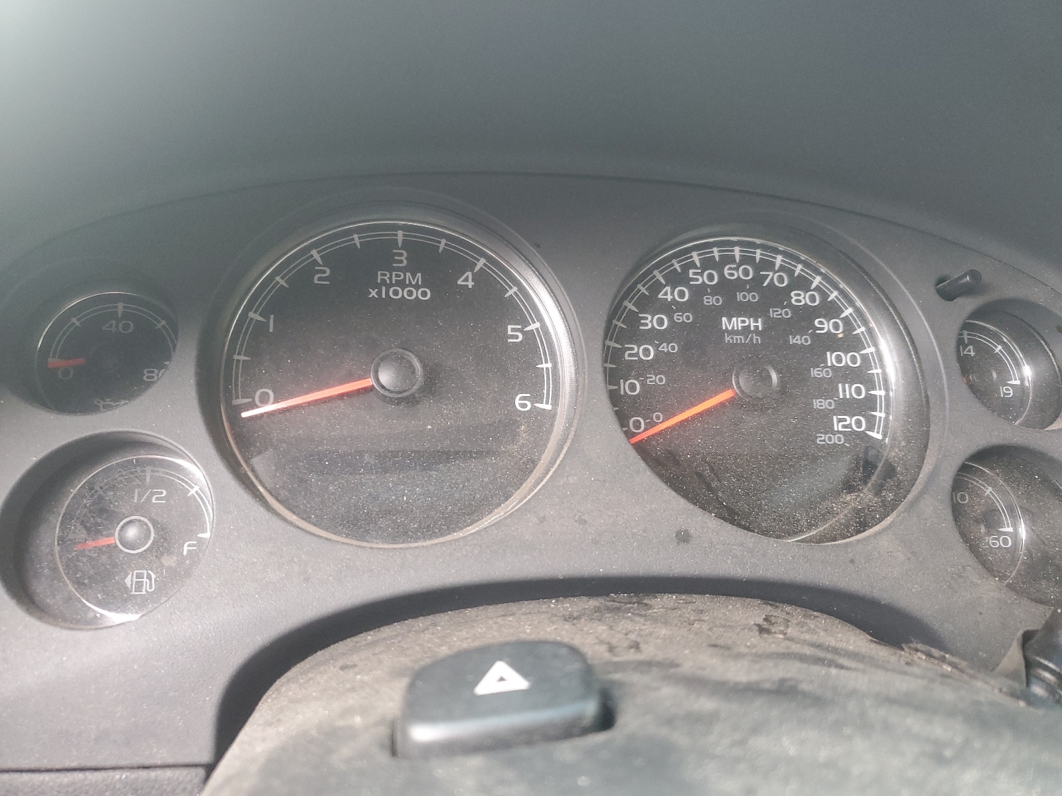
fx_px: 798
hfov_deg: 67.3
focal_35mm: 26
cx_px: 531
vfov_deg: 53.1
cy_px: 398
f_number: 1.5
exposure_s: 1/60.2
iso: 125
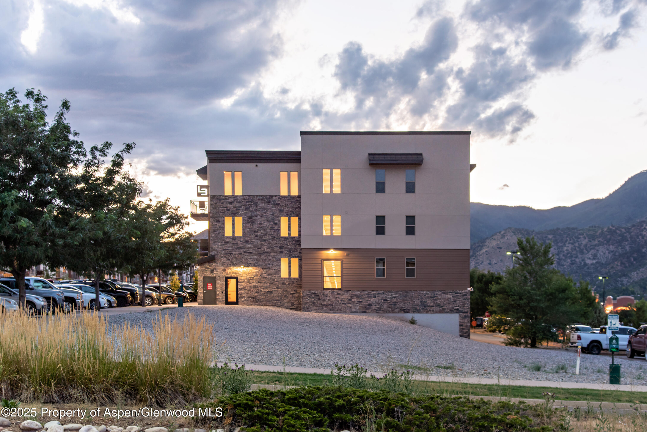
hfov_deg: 42.7
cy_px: 216
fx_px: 827
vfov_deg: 29.3
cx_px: 324
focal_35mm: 46
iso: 500
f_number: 7.1
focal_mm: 46
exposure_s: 1/5
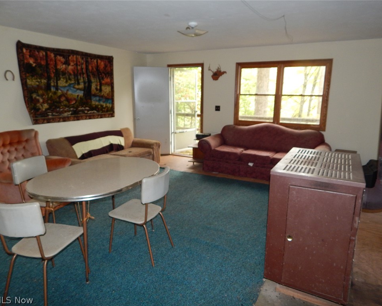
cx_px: 196
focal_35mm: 23
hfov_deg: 72.6
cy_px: 153
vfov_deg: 60.9
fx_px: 260
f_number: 3
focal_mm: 4
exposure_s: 1/30
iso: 200
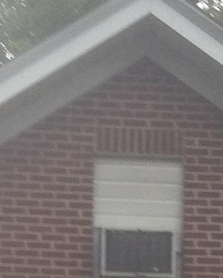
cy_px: 730
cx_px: 148
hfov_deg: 5.9
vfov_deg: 6.9
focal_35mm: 261
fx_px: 2152
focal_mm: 4.28
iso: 50
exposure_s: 1/128
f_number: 2.4
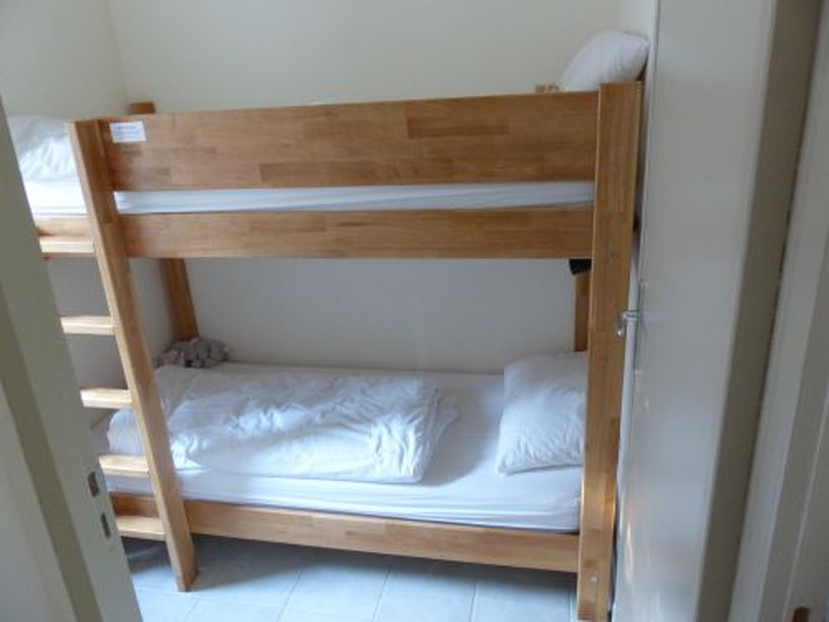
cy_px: 311
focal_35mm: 25
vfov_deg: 54.9
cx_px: 414
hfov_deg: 69.4
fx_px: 599
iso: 400
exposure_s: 1/20
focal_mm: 4.5
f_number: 2.8
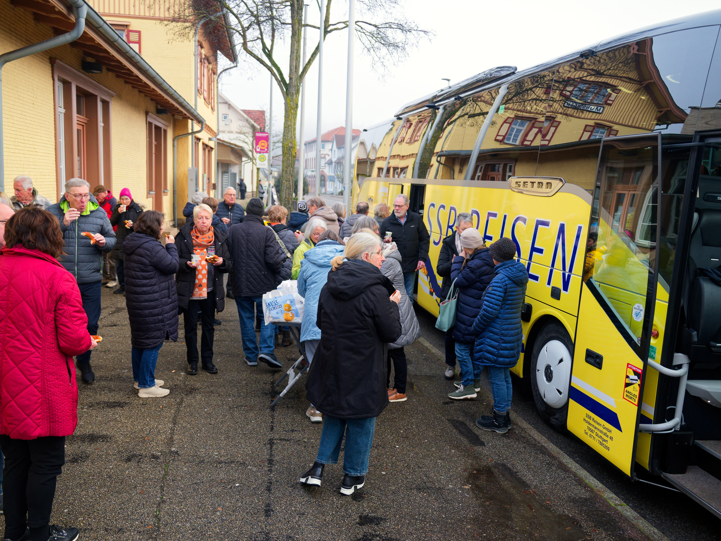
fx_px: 646
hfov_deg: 58.4
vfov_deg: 45.4
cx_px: 360
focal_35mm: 31
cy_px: 271
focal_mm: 28
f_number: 4
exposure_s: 1/60
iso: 400
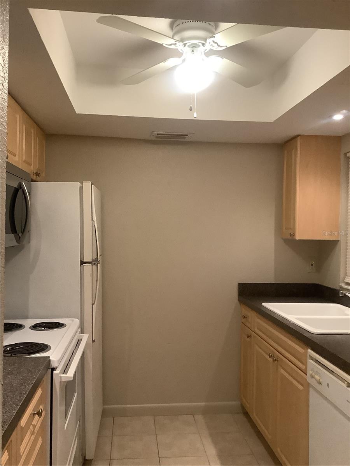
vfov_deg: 58.4
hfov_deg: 45.4
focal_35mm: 31
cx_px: 175
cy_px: 233
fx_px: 418
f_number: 2.4
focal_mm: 3.3
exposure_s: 1/60
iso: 250
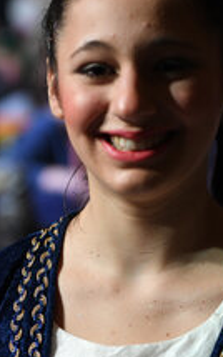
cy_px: 180
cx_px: 136
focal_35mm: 200
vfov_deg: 10.5
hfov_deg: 6.6
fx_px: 1942
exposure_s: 1/500
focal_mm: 70
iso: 1600
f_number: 2.8
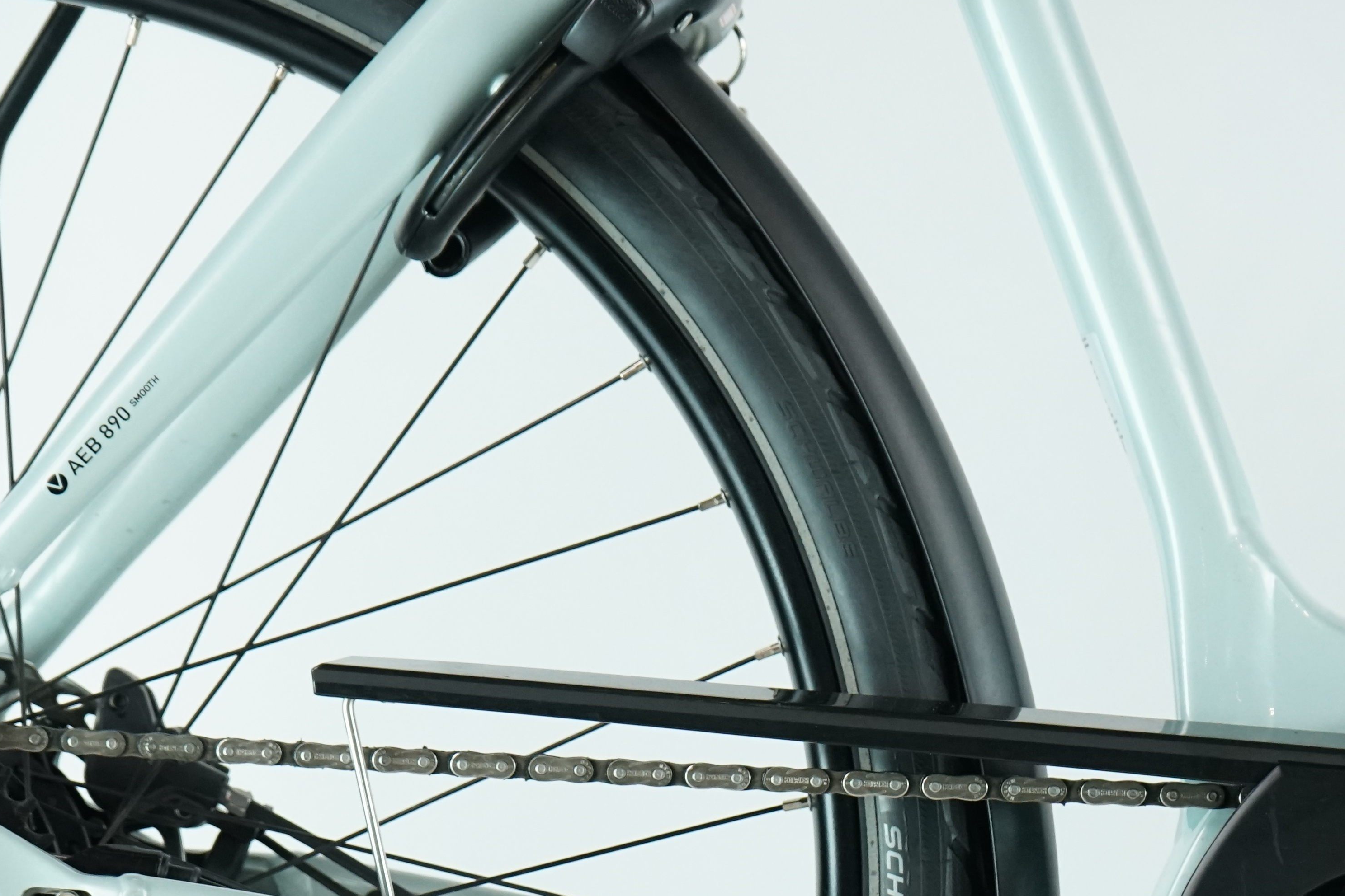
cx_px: 743
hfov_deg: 17.2
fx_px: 4445
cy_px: 778
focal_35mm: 119
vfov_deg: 11.5
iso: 2000
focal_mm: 59
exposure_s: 1/200
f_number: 5.6
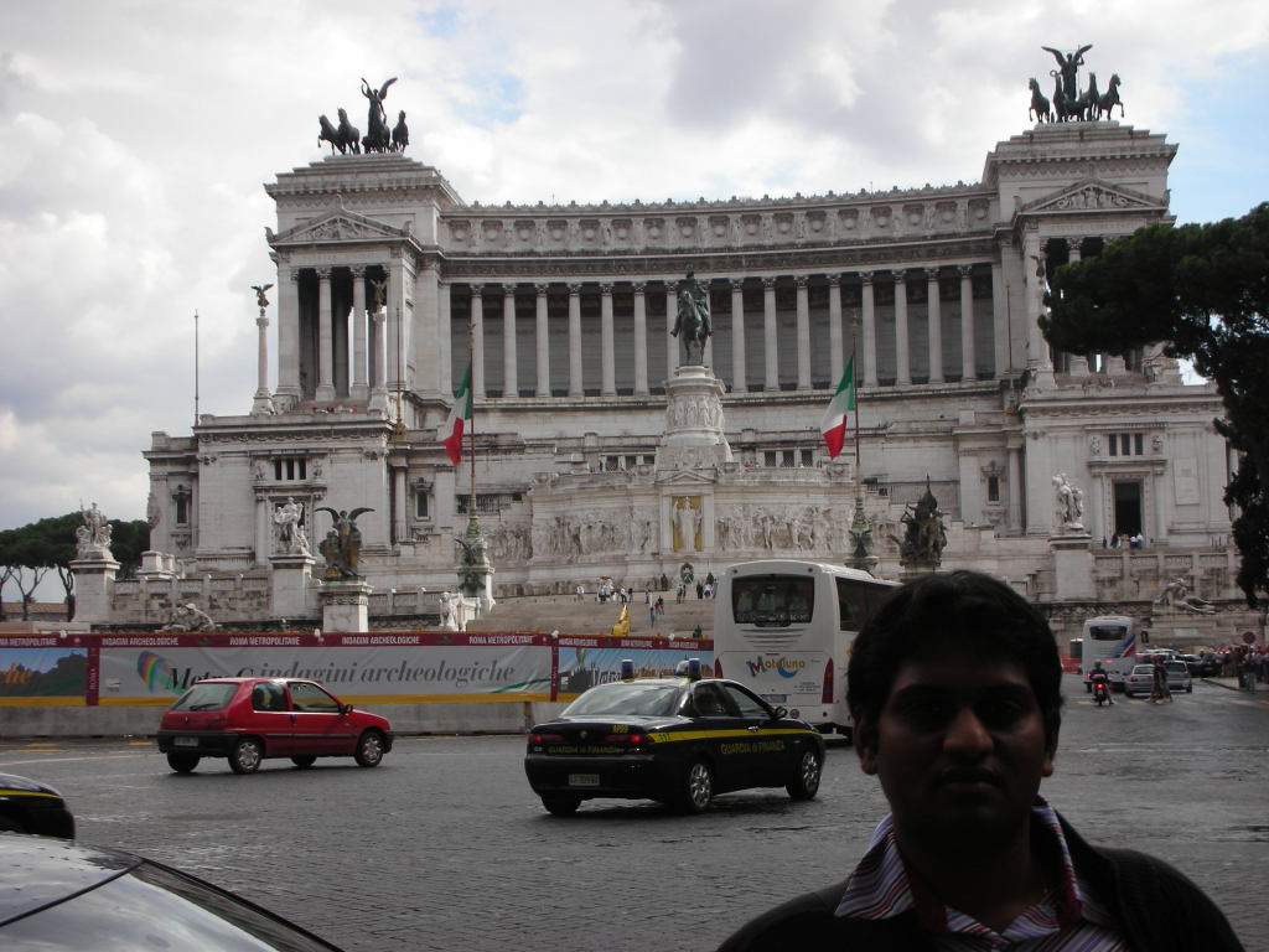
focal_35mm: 61
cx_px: 634
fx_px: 2236
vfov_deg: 24.0
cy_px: 476
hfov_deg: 31.7
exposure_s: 1/374
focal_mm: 10.1
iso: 50
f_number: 4
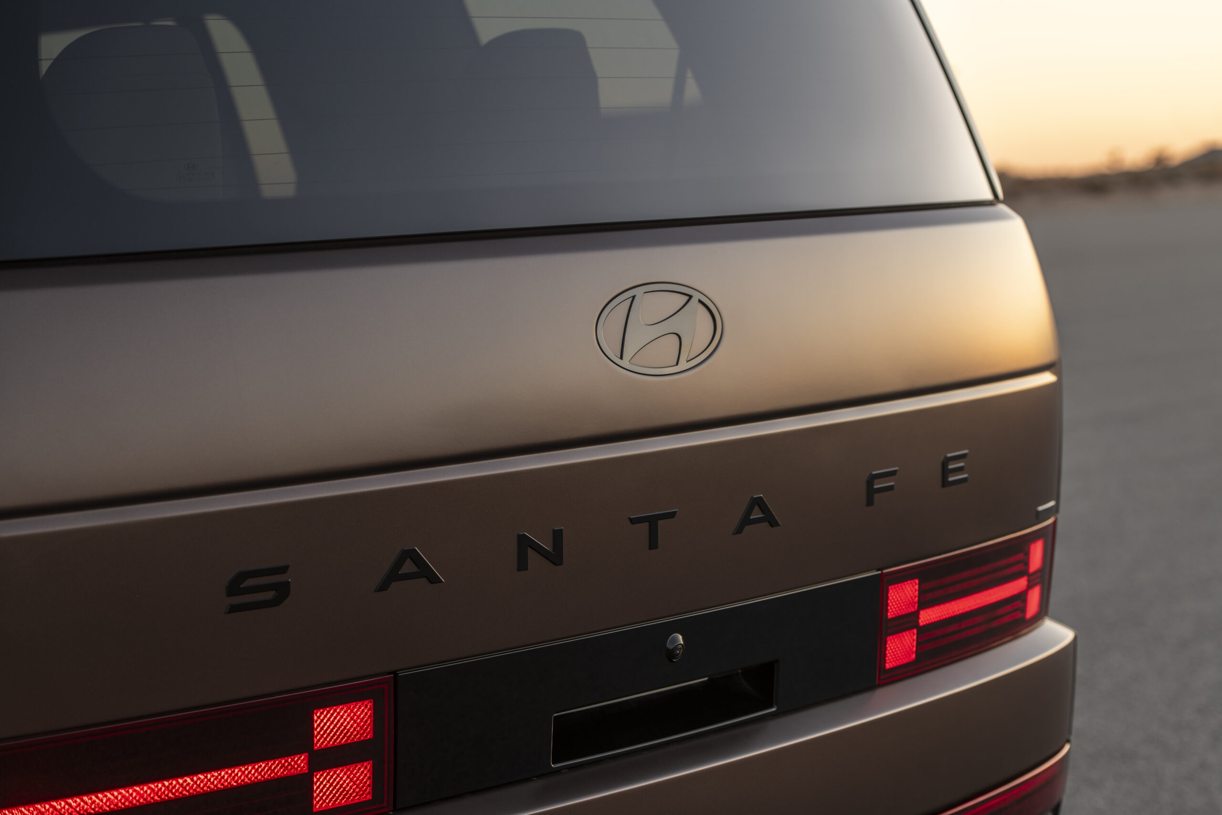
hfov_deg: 23.6
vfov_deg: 15.9
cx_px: 611
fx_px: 2919
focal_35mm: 86
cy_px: 408
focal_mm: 86
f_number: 5
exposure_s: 1/6
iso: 64
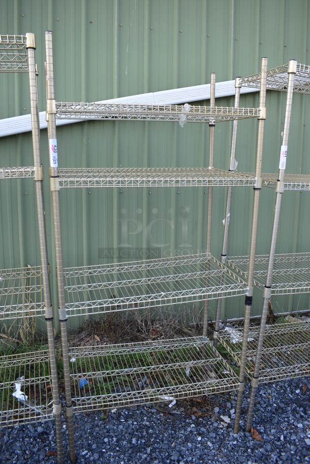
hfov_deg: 48.0
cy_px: 232
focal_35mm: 27
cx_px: 155
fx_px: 348
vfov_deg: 67.3
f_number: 5.6
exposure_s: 1/250
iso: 320
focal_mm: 18
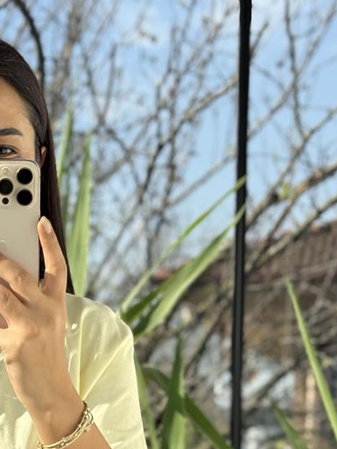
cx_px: -1
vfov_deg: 16.0
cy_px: 537
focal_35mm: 118
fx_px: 1530
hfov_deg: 12.4
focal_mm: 6.76
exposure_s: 1/1353
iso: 80
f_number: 1.78
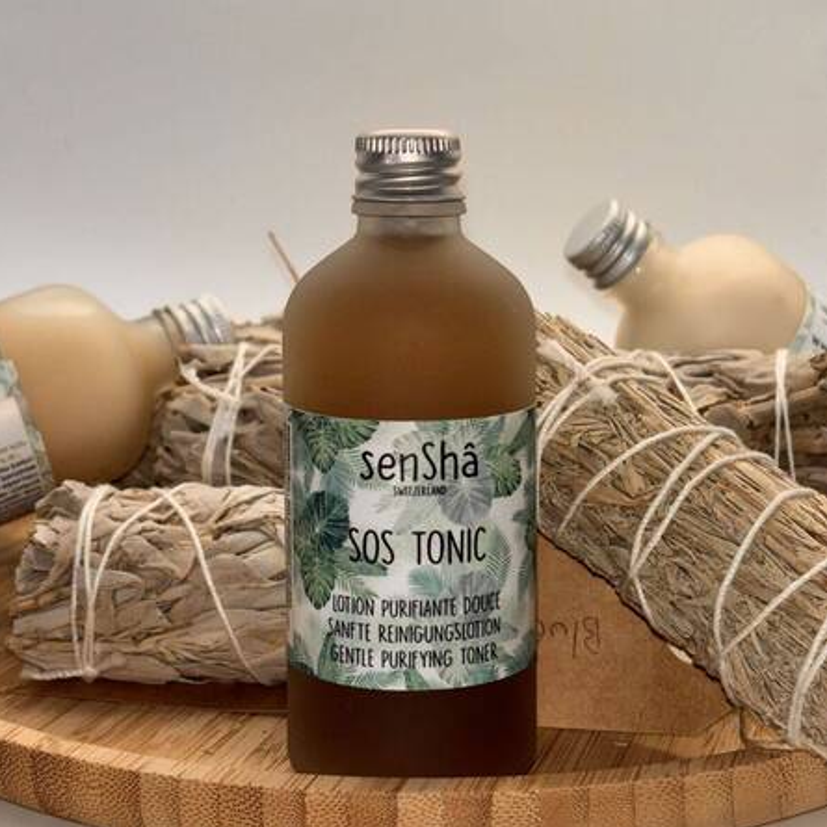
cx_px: 411
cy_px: 275
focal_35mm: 62
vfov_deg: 27.6
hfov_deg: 27.7
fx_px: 1676
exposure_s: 1/195
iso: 40
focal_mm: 5.96
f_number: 1.6
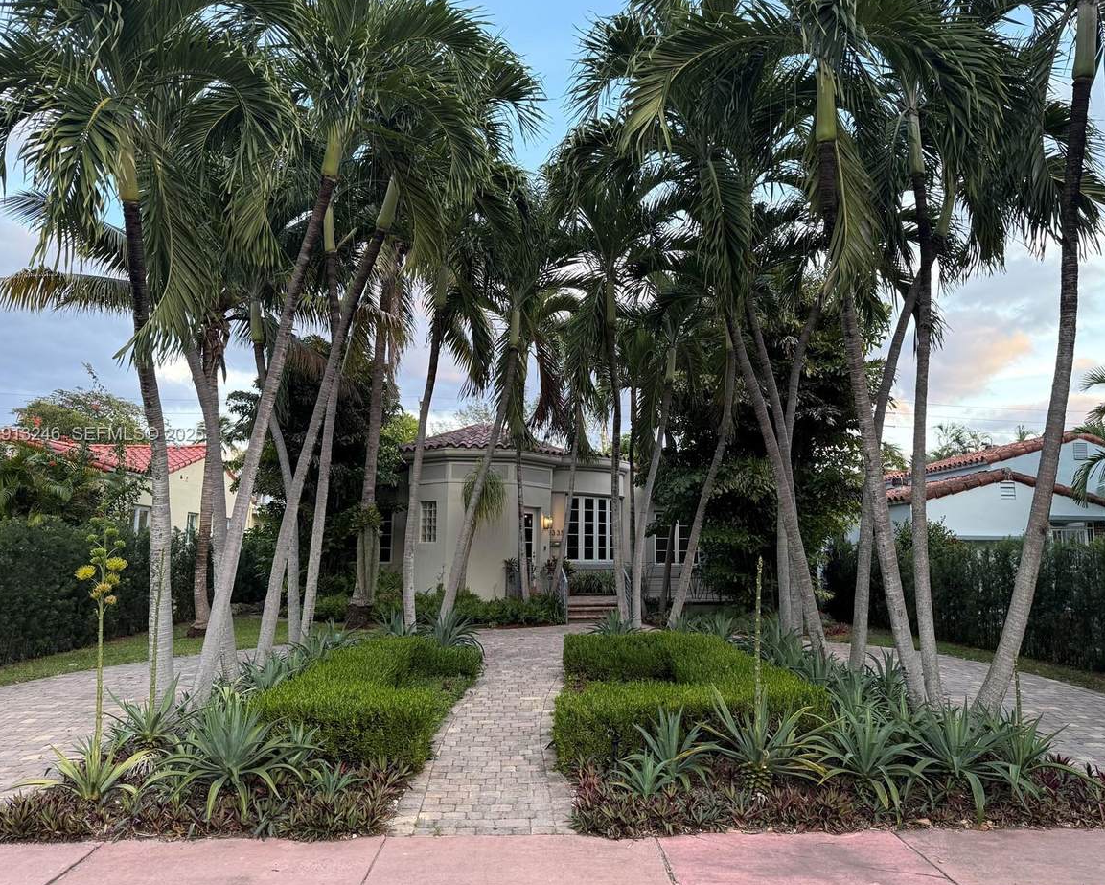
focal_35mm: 26
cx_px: 579
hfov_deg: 66.0
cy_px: 435
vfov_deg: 54.9
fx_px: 851
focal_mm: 6.76
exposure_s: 1/175
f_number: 1.78
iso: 200
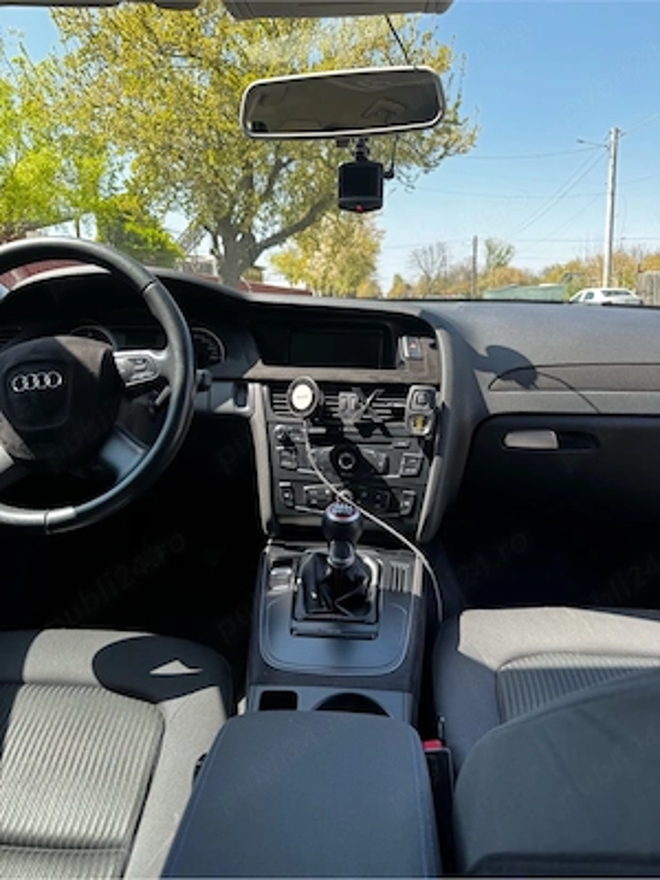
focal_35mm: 24
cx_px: 330
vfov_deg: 71.6
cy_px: 440
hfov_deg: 56.8
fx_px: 610
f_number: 1.78
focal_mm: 6.76
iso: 80
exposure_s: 1/200
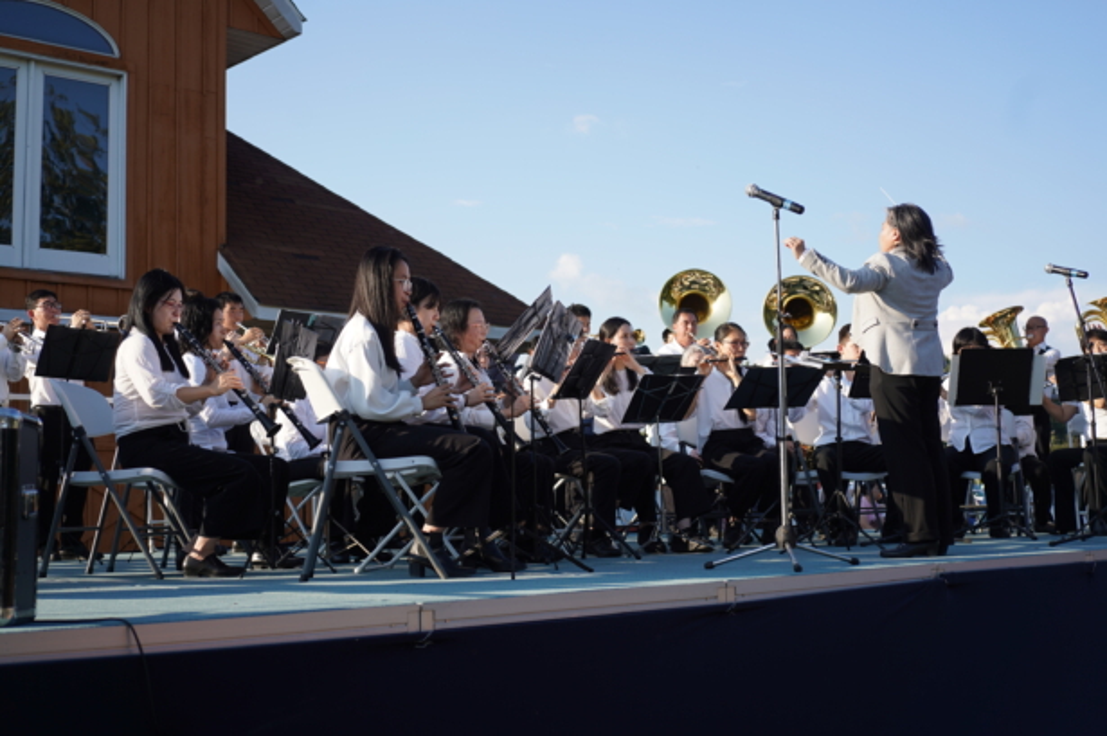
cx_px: 554
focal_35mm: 45
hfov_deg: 43.6
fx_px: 1383
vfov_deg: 29.8
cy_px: 368
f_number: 3.5
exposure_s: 1/640
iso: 125
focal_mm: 45
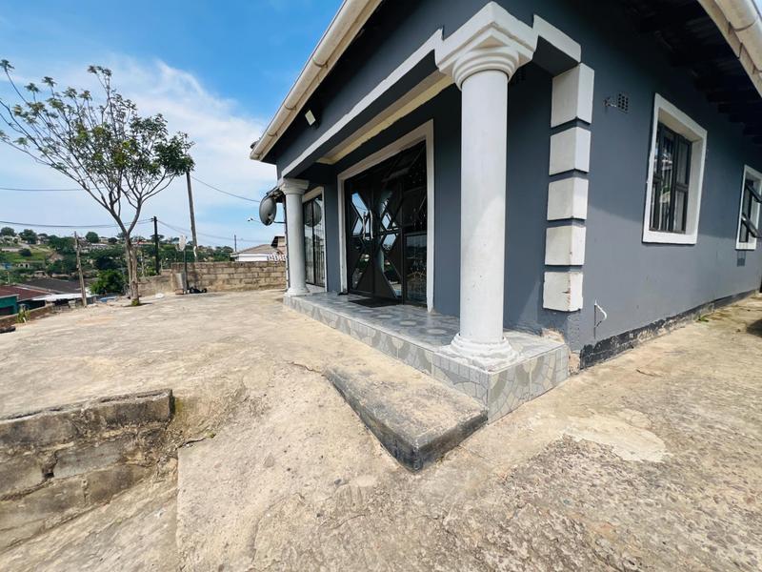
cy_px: 286
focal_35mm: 13
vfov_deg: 89.9
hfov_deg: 106.2
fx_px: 286
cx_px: 381
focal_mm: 1.57
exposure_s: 1/1357
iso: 32
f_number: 1.8
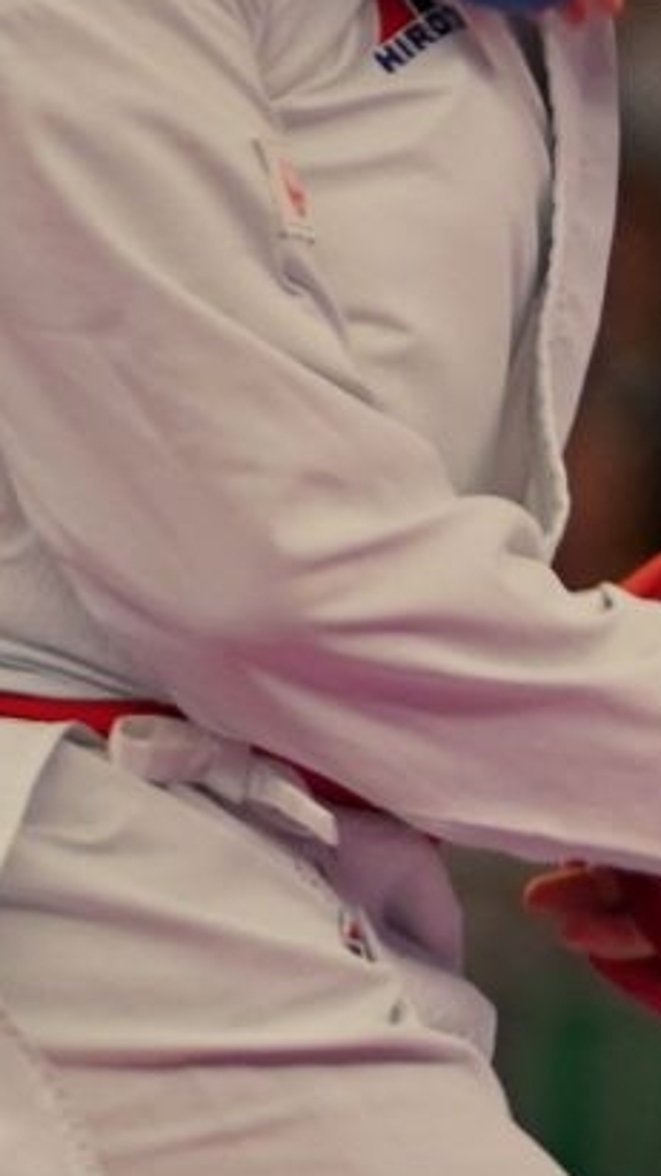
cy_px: 547
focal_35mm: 1092
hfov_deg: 1.1
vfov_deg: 2.0
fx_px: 34047
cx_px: 2203
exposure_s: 1/1000
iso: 1250
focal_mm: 159
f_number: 2.8
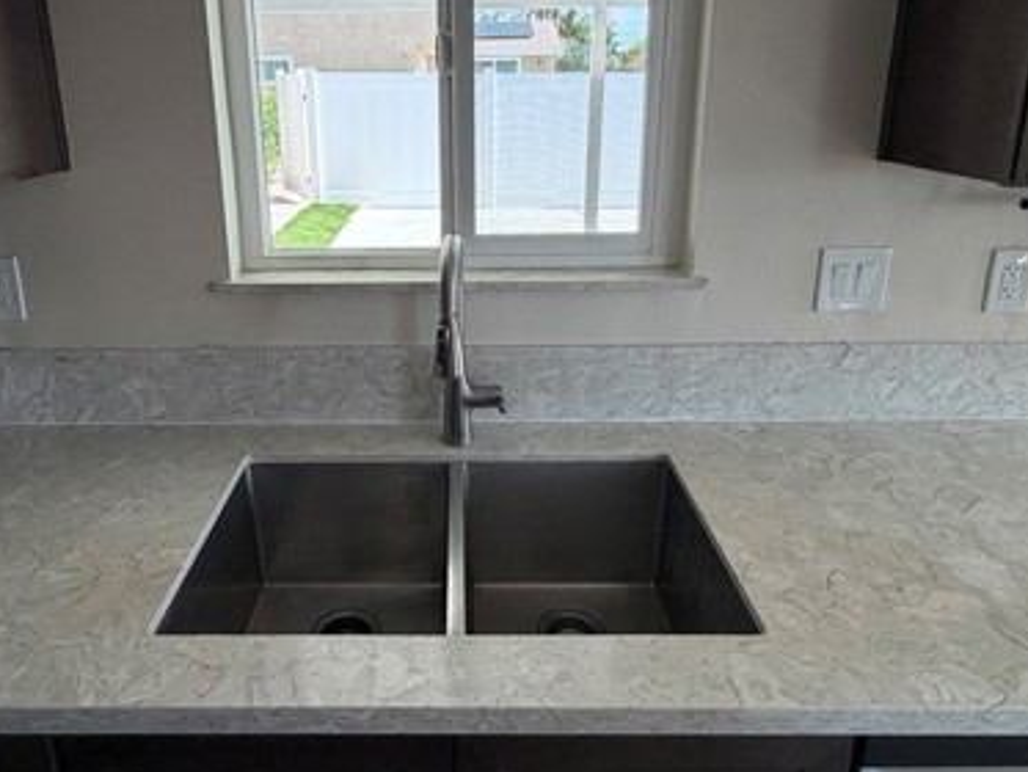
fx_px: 713
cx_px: 452
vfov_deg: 55.6
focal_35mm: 24
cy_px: 256
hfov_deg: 71.3
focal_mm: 2.22
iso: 64
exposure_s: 1/121
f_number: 2.2
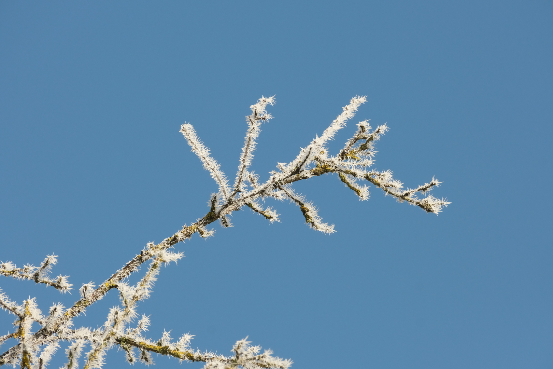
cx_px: 276
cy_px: 184
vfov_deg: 3.1
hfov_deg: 4.6
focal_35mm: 450
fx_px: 6912
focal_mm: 300
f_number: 10
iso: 800
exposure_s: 1/900
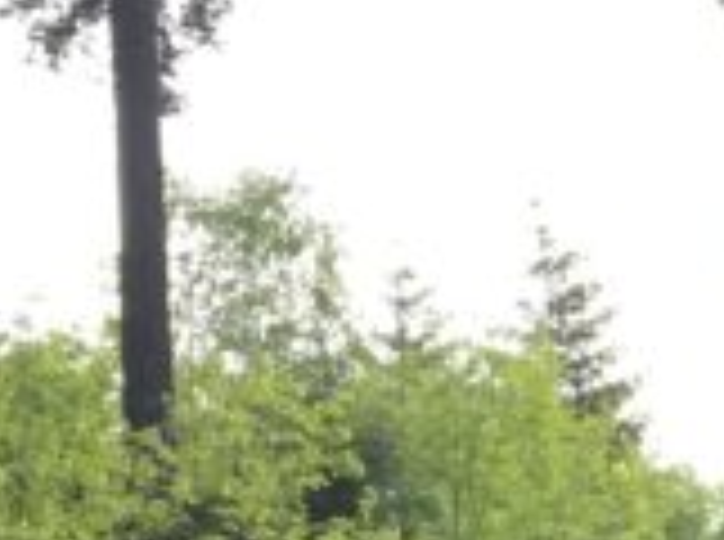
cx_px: 1345
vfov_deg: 7.5
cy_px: 1282
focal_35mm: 185
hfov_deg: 10.1
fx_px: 3861
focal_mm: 4.15
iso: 25
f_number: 2.2
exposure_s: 1/411
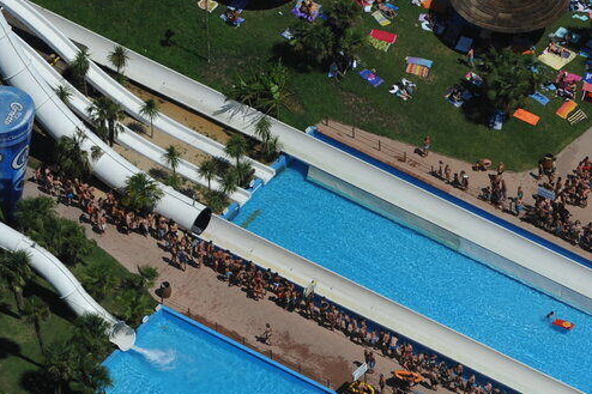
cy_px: 296
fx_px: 3781
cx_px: 530
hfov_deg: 8.9
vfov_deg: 6.0
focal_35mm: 230
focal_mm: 105
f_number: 10
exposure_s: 1/2000
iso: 400
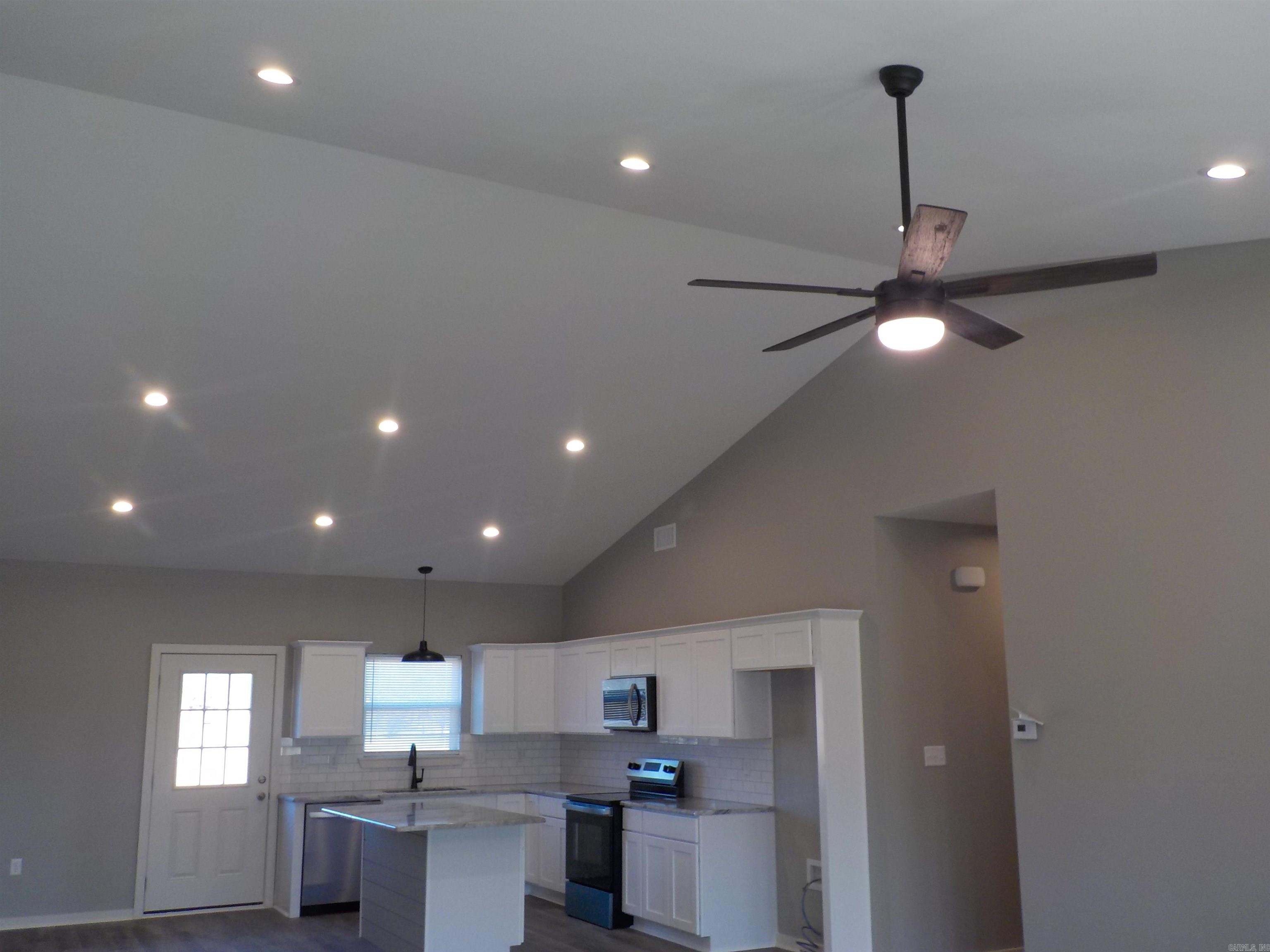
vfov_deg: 46.8
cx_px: 635
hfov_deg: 60.0
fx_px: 1101
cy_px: 476
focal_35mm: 30
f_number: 3.3
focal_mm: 4.1
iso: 125
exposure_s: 1/60
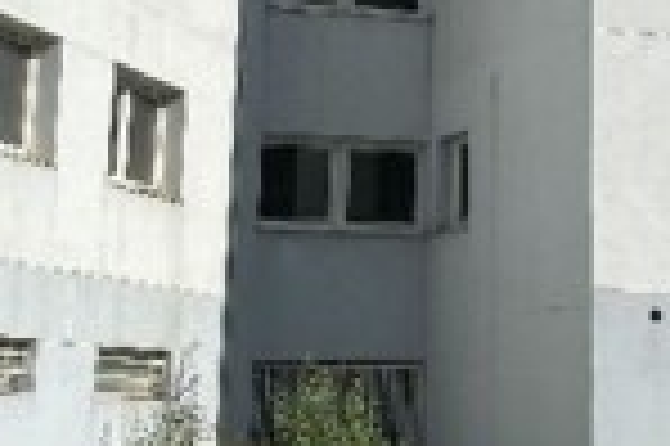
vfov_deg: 11.6
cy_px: -171
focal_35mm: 114
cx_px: 551
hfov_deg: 17.8
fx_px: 2119
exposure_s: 1/6757
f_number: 1.8
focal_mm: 4.25
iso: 32
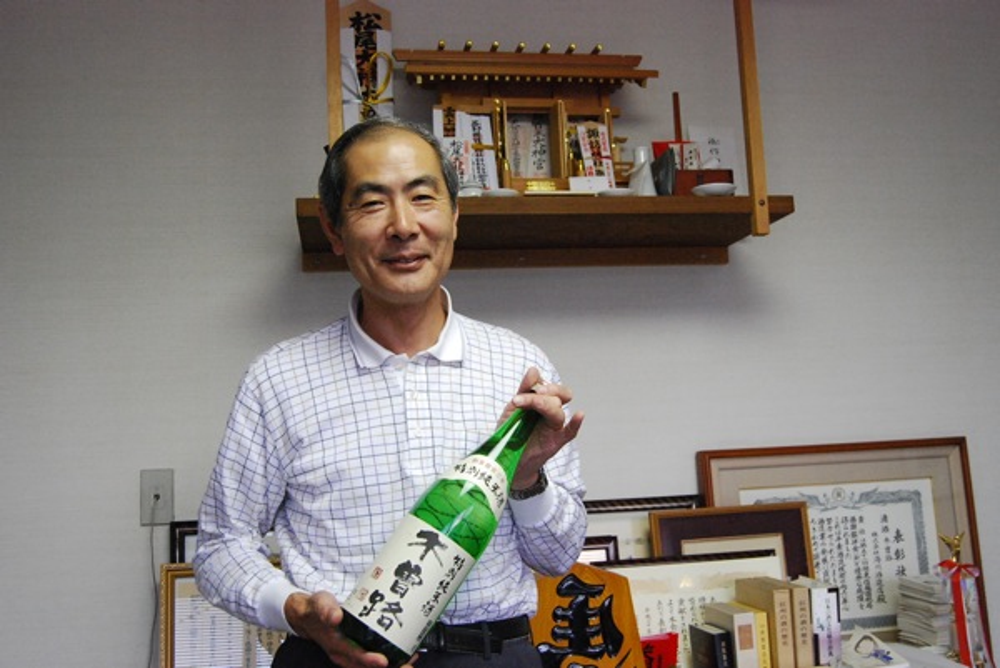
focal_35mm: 39
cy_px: 334
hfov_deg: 49.5
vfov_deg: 34.3
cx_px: 500
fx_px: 1084
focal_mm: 26
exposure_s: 1/100
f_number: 5
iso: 1600
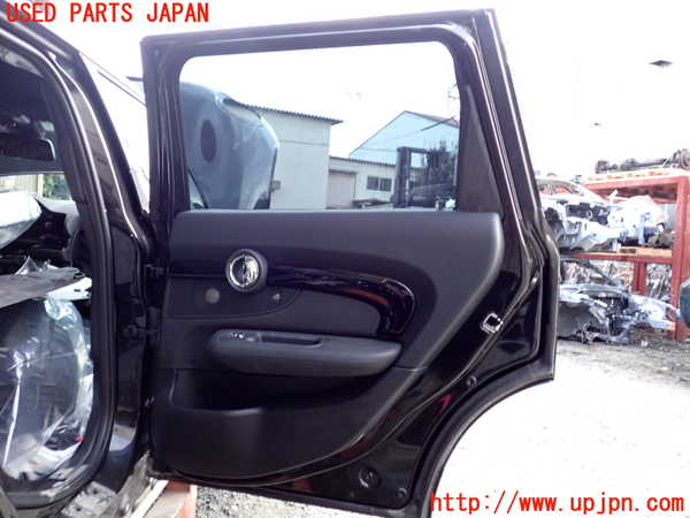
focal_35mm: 30
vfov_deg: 46.8
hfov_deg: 60.0
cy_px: 259
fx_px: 598
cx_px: 345
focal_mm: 5.4
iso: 200
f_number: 2.3
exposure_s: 1/30
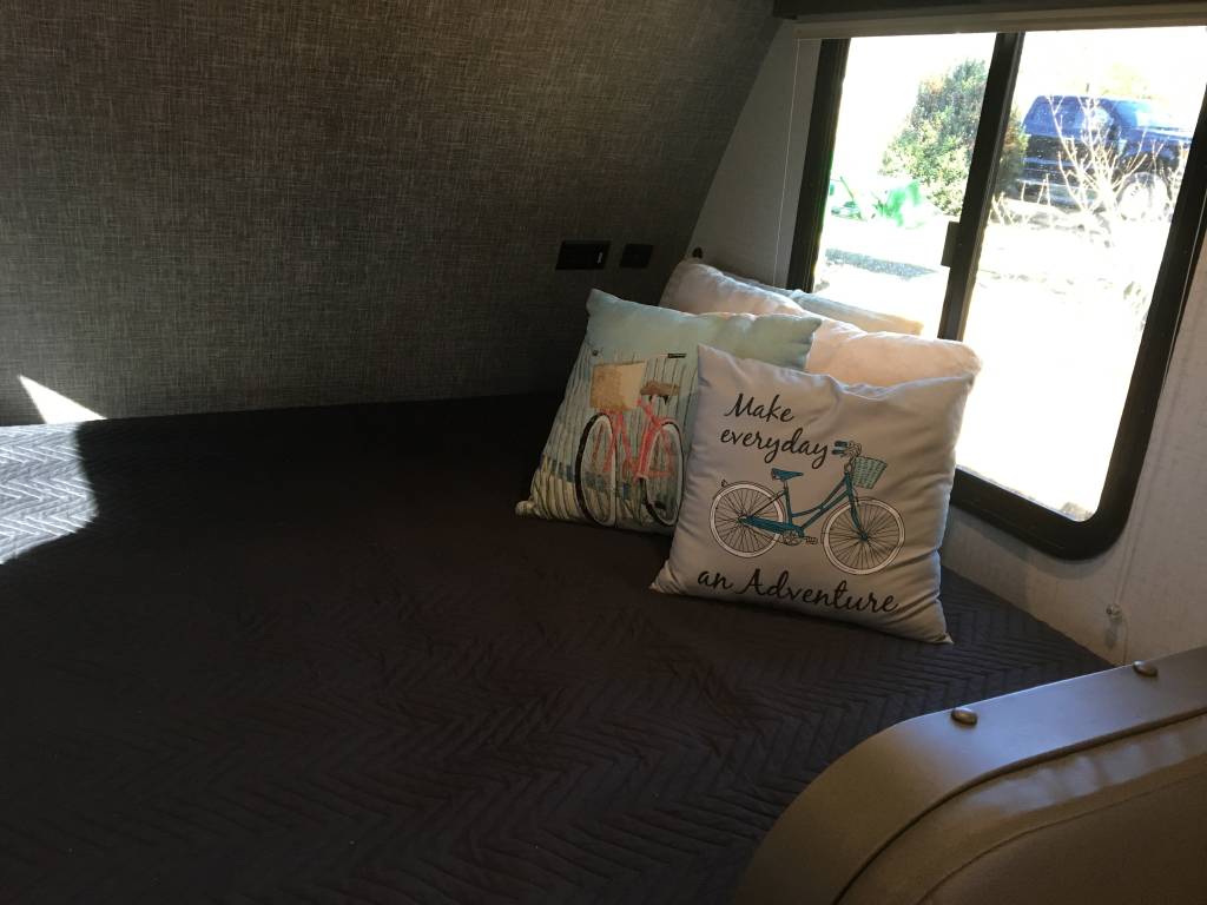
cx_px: 604
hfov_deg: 61.7
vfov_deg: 48.2
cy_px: 452
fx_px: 1011
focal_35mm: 29
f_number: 2.2
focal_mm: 4.15
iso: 100
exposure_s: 1/30
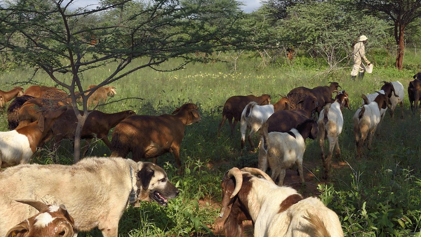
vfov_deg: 23.1
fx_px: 581
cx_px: 232
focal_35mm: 52
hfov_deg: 39.8
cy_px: 123
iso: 400
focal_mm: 30
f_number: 13
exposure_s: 1/500
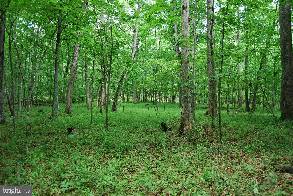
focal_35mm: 27
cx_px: 146
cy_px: 98
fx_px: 220
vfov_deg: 48.0
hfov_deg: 67.3
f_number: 3.5
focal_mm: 18
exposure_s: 1/50
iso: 400
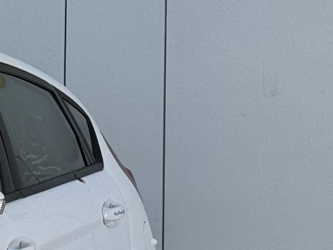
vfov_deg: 6.3
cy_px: 194
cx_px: -381
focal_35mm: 236
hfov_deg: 7.9
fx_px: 2270
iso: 64
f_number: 1.78
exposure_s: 1/1490
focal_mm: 6.76
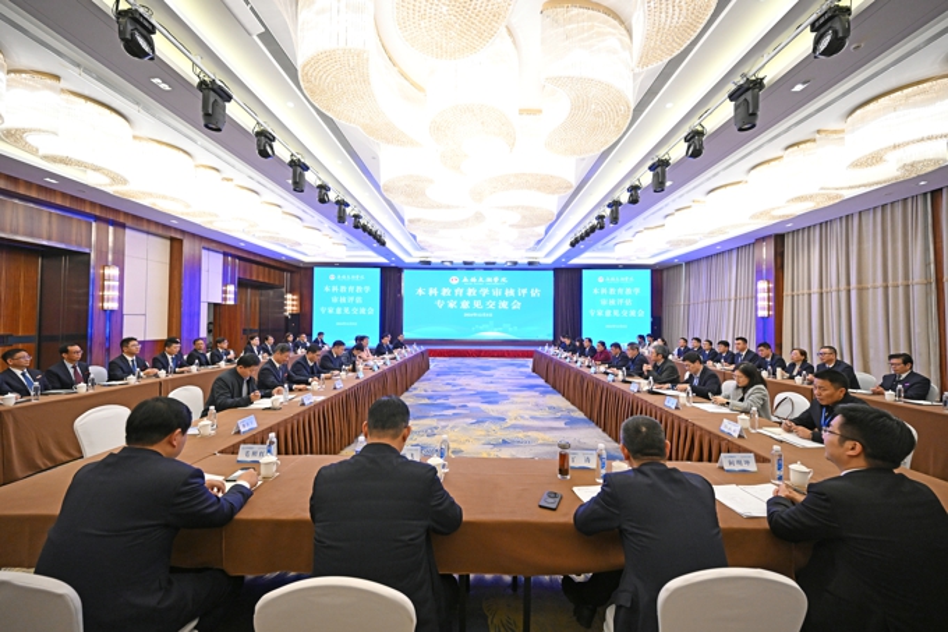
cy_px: 316
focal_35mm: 14
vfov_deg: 81.2
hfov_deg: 104.3
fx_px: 369
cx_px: 474
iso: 2500
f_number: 4
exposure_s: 1/250
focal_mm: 14
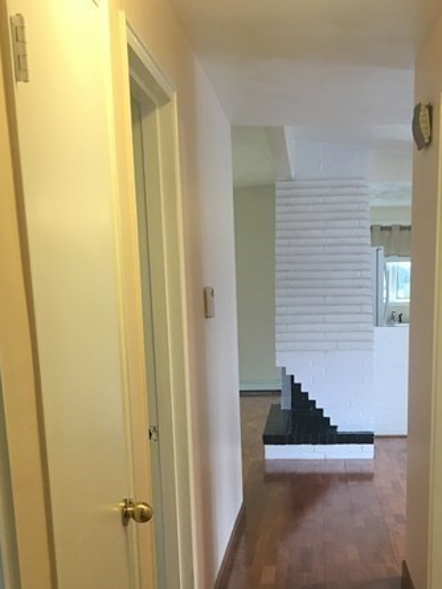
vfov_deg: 36.3
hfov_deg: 28.9
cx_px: 296
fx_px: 851
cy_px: 507
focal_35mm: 50
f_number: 2.2
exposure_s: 1/30
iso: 100
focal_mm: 4.15
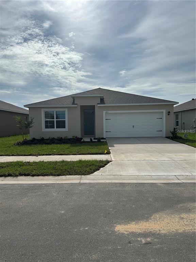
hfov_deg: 56.8
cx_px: 98
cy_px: 131
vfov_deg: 71.6
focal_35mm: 24
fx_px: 181
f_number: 1.78
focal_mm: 6.86
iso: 80
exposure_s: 1/18519
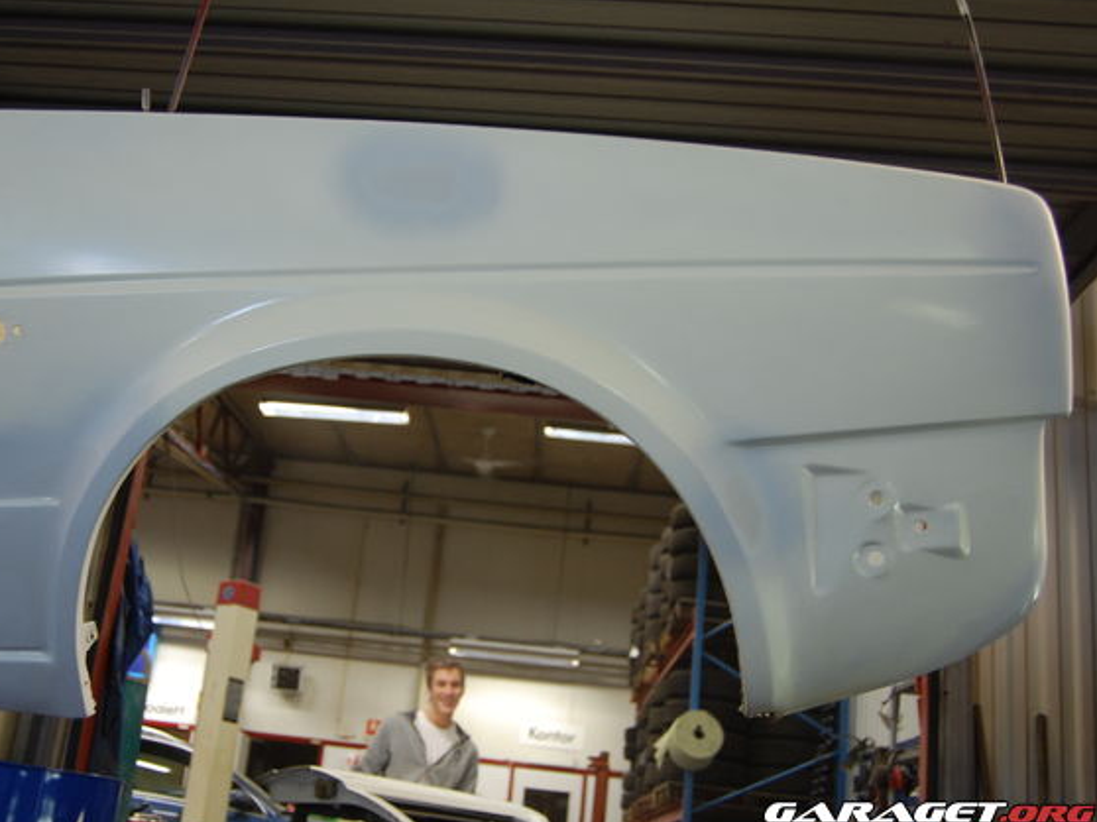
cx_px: 472
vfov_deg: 33.6
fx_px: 1362
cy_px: 413
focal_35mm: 43
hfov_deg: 43.8
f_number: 4
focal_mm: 26
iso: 400
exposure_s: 1/30
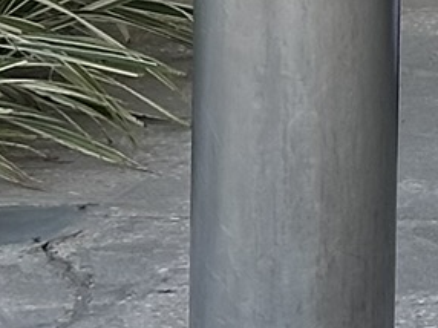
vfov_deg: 4.1
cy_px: -786
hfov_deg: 5.3
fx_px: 4349
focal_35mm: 344
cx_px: 1553
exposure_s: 1/414
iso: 64
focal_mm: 6.86
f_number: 1.78
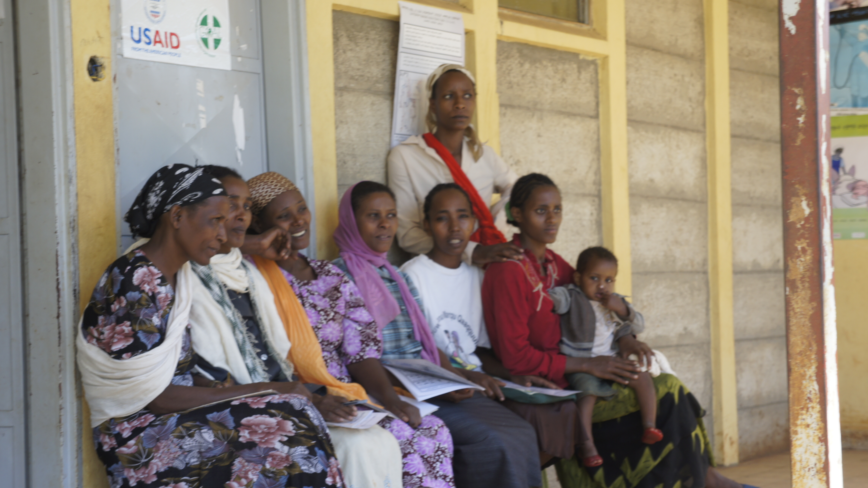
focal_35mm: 87
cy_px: 248
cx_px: 434
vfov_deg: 14.0
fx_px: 1991
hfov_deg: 24.6
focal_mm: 55
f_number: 5.6
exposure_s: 1/100
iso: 200
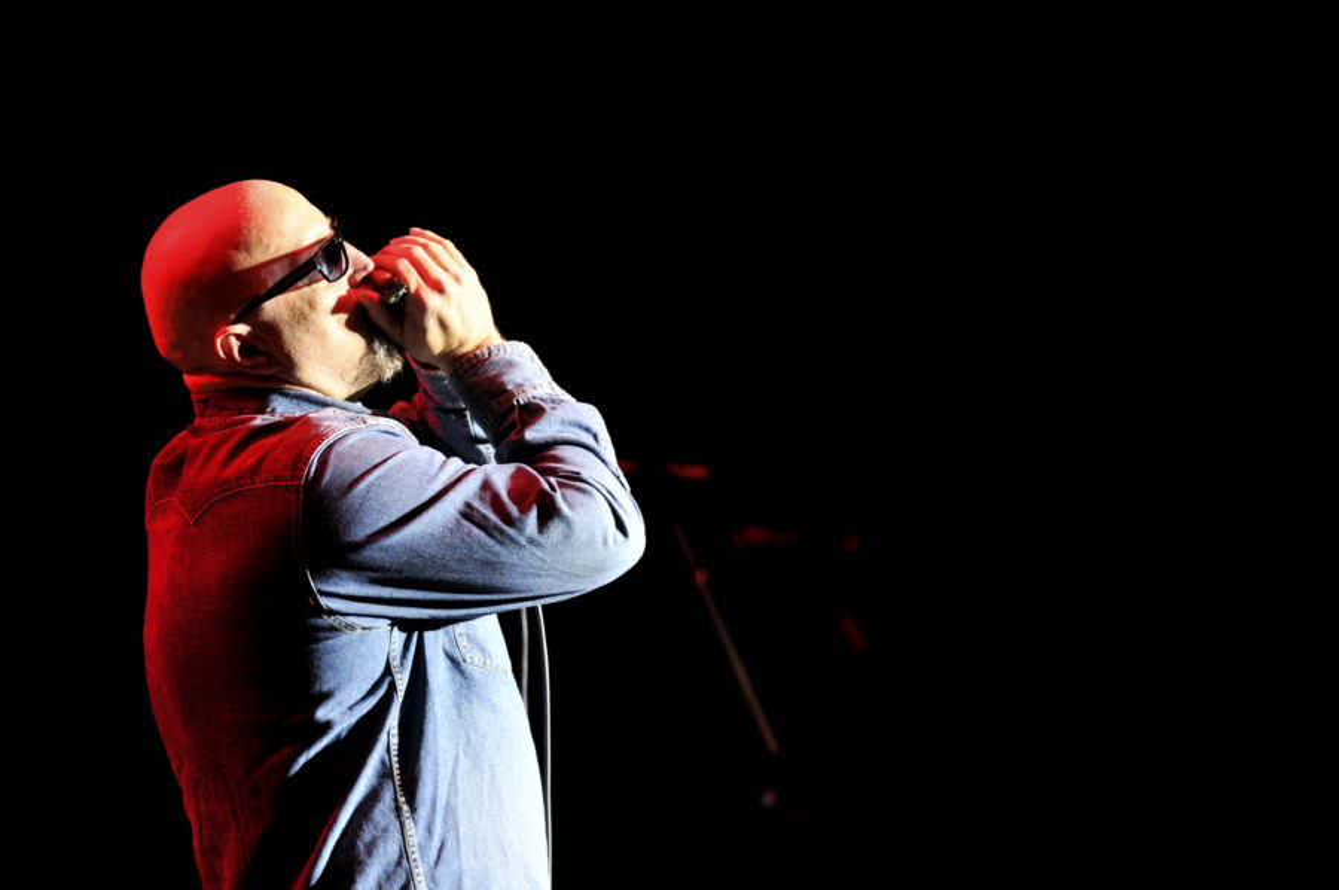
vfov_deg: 6.8
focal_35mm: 202
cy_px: 445
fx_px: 7524
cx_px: 670
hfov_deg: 10.2
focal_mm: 135
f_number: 2.8
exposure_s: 1/160
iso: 400
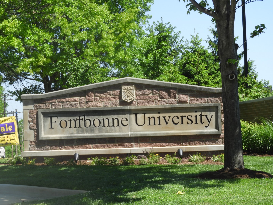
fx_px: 986
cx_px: 136
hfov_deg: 15.8
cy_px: 102
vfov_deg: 11.9
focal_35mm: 125
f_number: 5
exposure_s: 1/320
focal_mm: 22.4
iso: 100
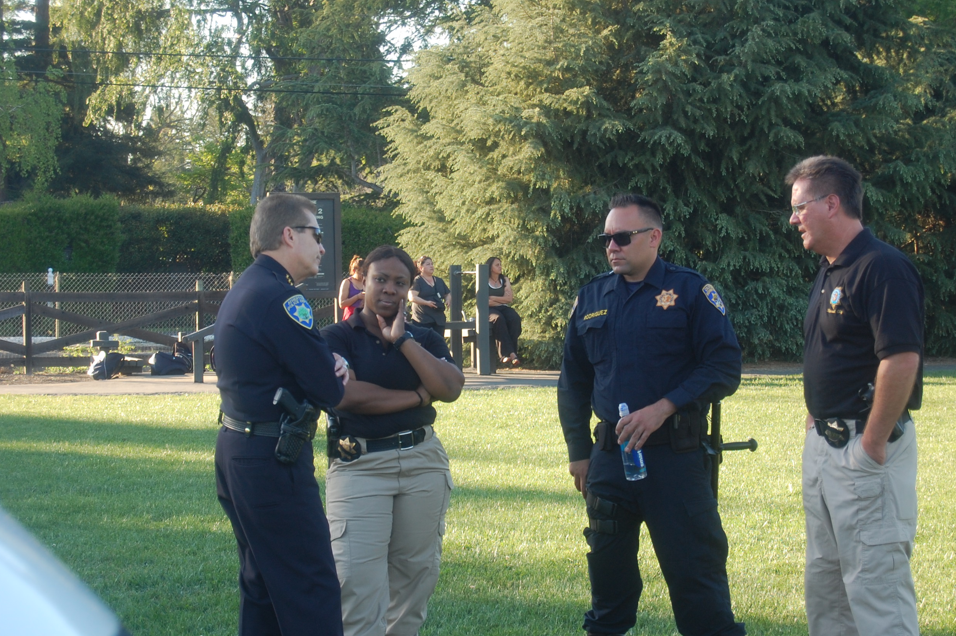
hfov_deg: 20.5
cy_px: 341
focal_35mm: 100
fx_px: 2643
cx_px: 462
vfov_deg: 13.7
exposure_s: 1/125
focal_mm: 55
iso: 250
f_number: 5.6
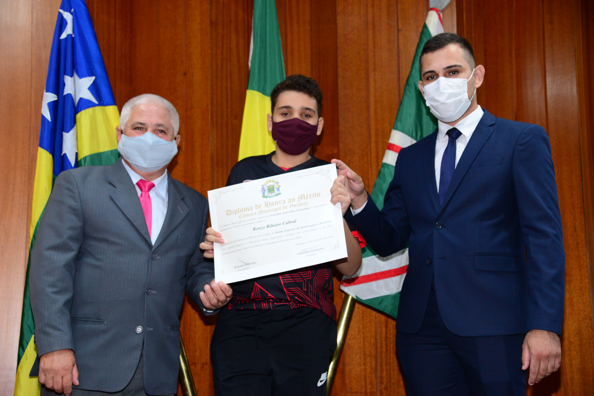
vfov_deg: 26.0
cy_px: 198
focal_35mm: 52
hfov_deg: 38.2
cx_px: 297
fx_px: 858
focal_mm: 52
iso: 2500
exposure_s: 1/125
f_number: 4
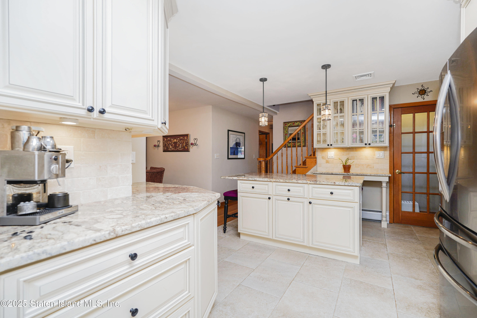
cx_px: 238
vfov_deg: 72.1
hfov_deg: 95.0
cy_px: 159
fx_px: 219
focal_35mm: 16
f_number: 4
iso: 100
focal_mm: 16.5
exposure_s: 1/30
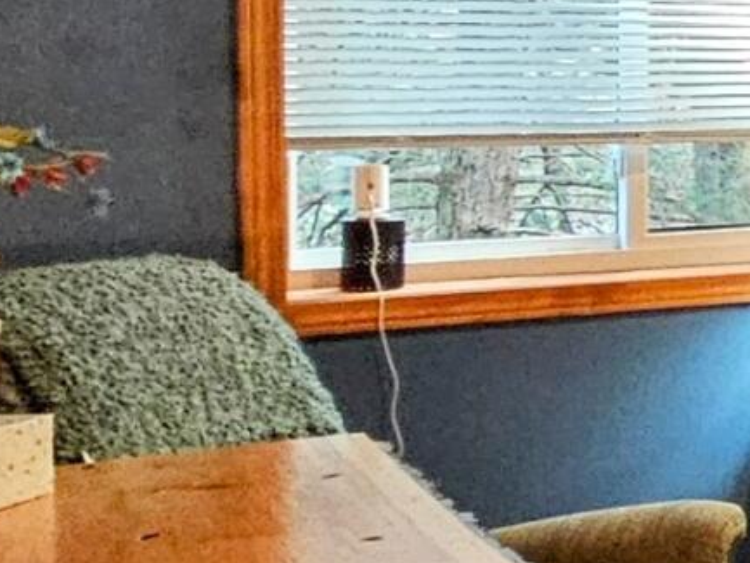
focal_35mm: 90
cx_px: 2073
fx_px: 1951
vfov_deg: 16.3
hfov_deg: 12.6
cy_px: 90
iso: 640
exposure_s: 1/30
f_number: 2.2
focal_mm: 2.2
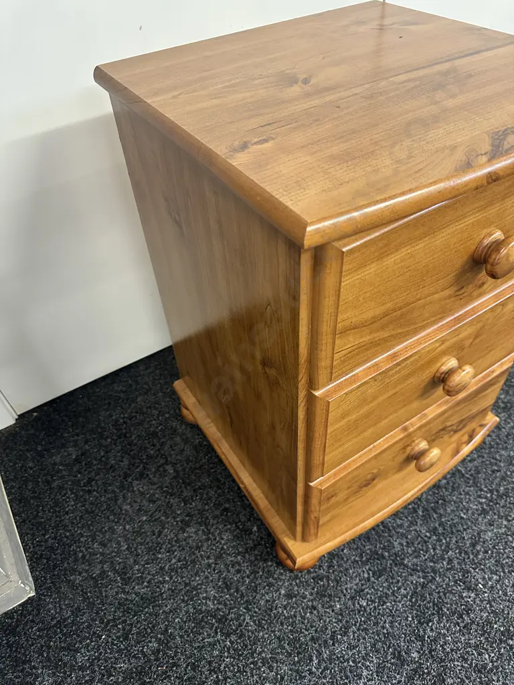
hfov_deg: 56.8
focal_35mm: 24
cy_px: 342
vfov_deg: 71.6
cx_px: 257
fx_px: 475
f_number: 1.78
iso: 400
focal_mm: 6.86
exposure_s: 1/50
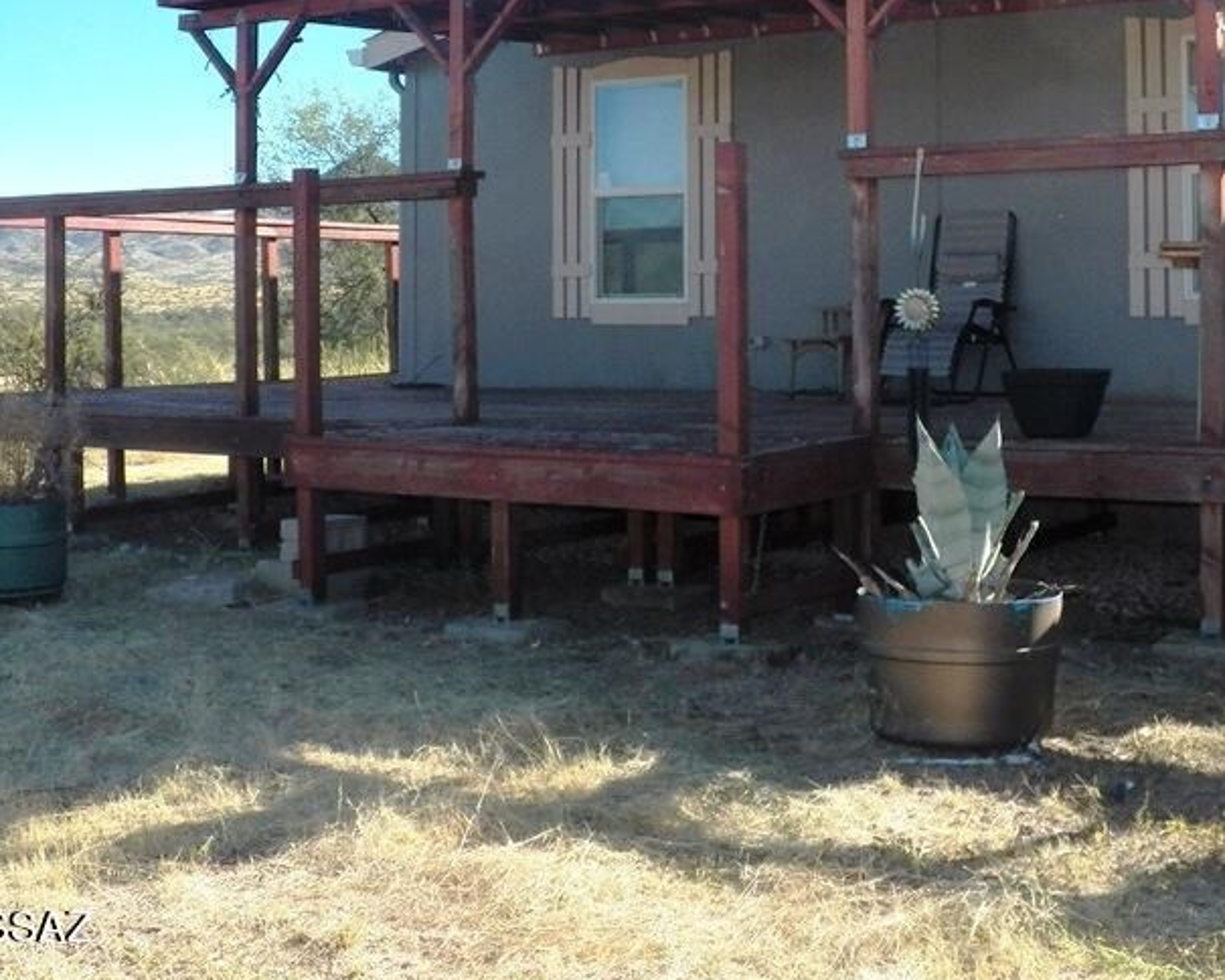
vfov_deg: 29.7
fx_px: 1813
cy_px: 237
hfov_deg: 37.1
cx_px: 782
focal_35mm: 50
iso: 125
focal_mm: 5.5
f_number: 4
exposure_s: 1/500
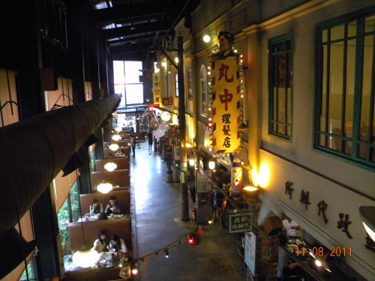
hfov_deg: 63.4
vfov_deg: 49.7
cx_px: 188
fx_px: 303
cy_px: 140
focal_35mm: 28
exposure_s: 1/47.2
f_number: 3.5
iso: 800
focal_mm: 5
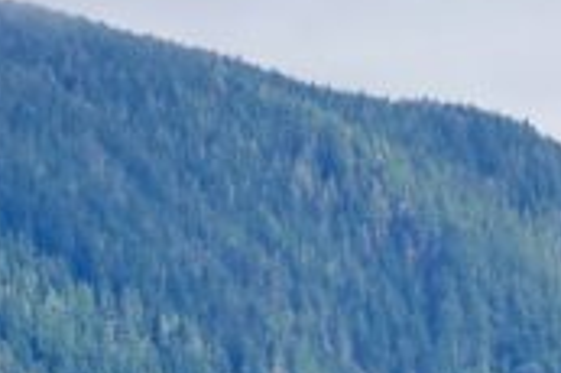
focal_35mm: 852
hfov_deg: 2.4
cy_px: 800
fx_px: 13264
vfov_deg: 1.6
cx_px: 674
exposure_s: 1/640
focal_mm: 52.82
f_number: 4
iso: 100
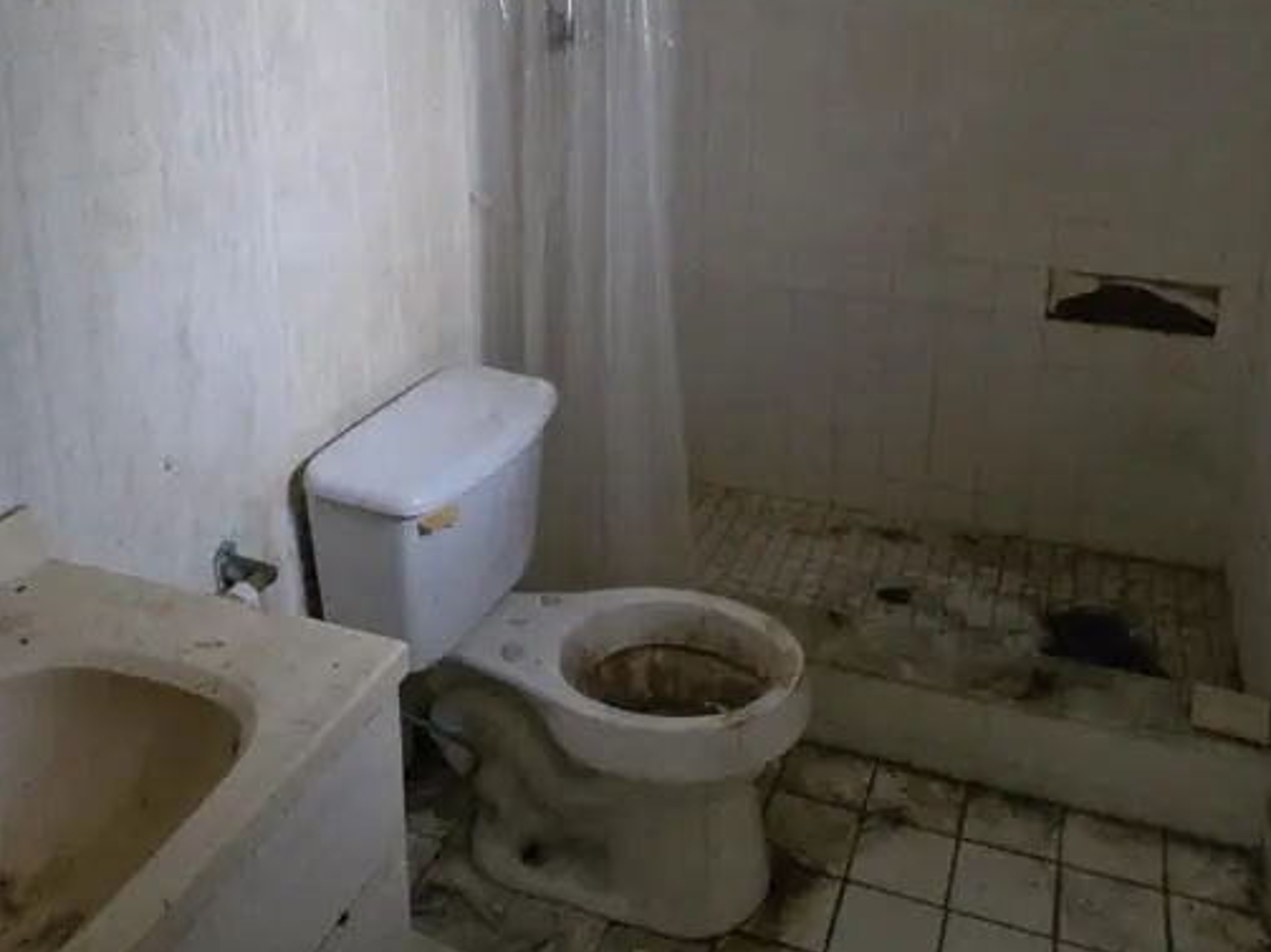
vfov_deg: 43.4
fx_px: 1138
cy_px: 197
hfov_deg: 58.4
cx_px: 624
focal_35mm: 31
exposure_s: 1/24
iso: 1250
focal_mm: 2.2
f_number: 2.2
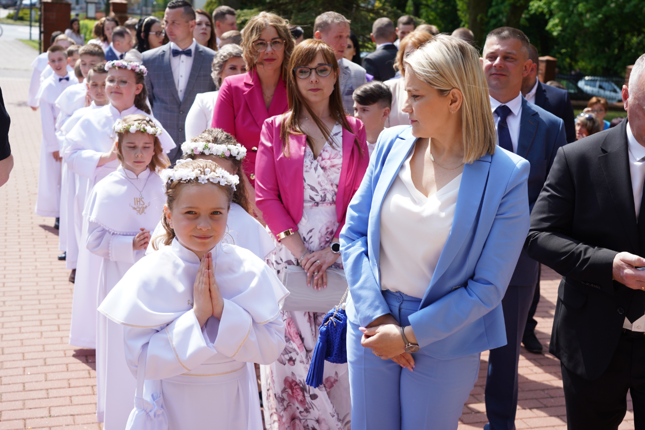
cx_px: 322
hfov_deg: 42.7
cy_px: 215
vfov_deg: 29.3
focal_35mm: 46
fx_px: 824
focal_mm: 46
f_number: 5.6
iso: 100
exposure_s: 1/200
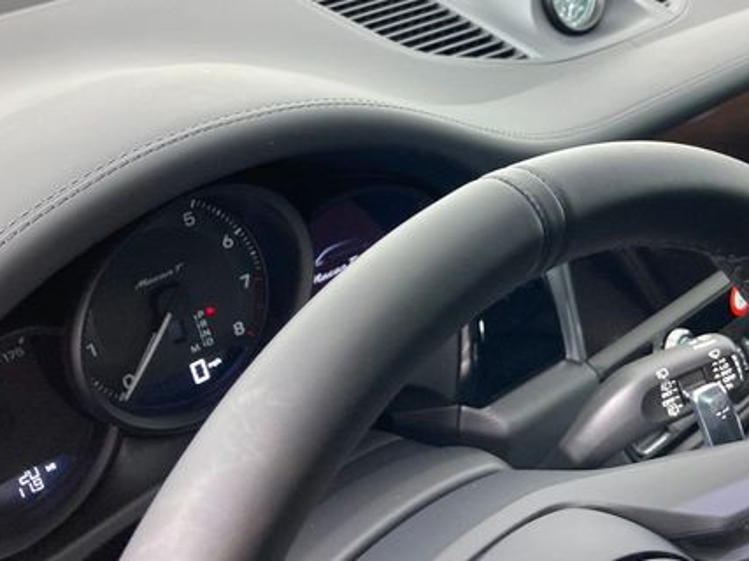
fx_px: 909
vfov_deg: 34.1
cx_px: 470
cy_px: 196
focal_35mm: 42
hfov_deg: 44.4
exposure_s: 1/60
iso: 125
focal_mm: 3.99
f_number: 1.8
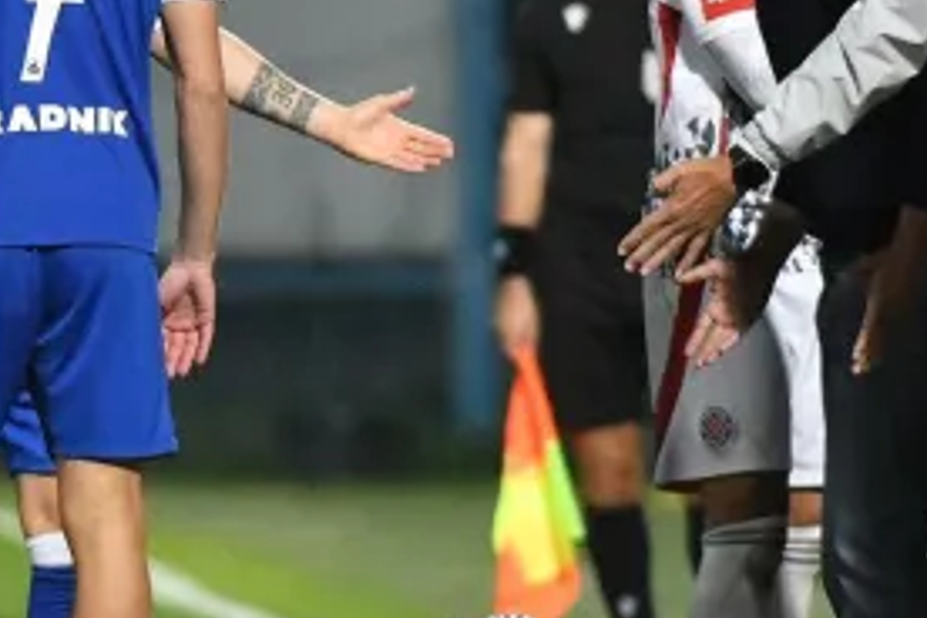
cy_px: 109
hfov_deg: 2.2
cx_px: 453
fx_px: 24126
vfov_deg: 1.5
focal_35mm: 937
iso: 6400
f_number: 4
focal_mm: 340
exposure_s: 1/1600
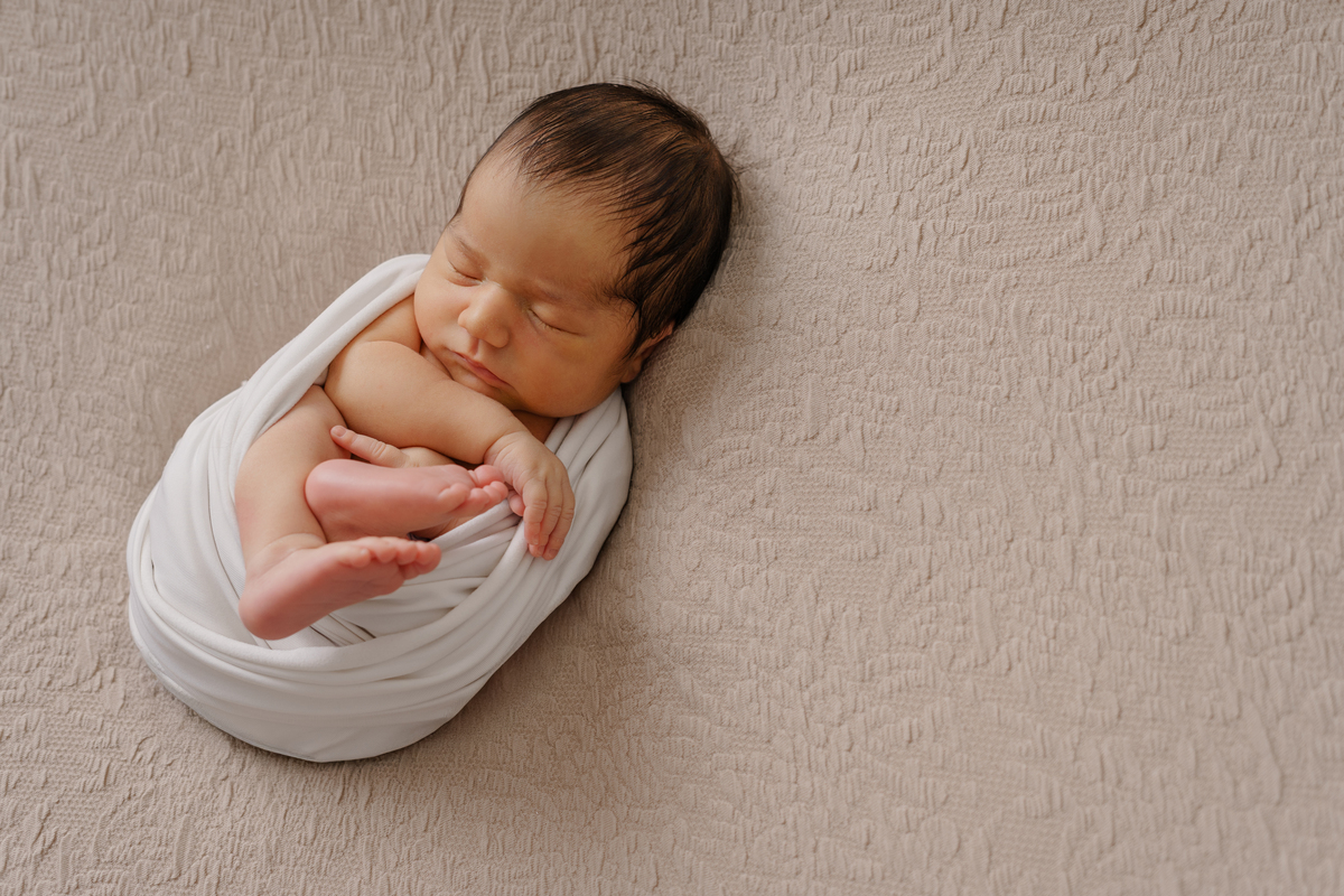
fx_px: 1867
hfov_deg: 39.6
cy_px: 448
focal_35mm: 50
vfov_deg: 27.0
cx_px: 672
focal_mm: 50
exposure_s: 1/200
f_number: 3.5
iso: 320
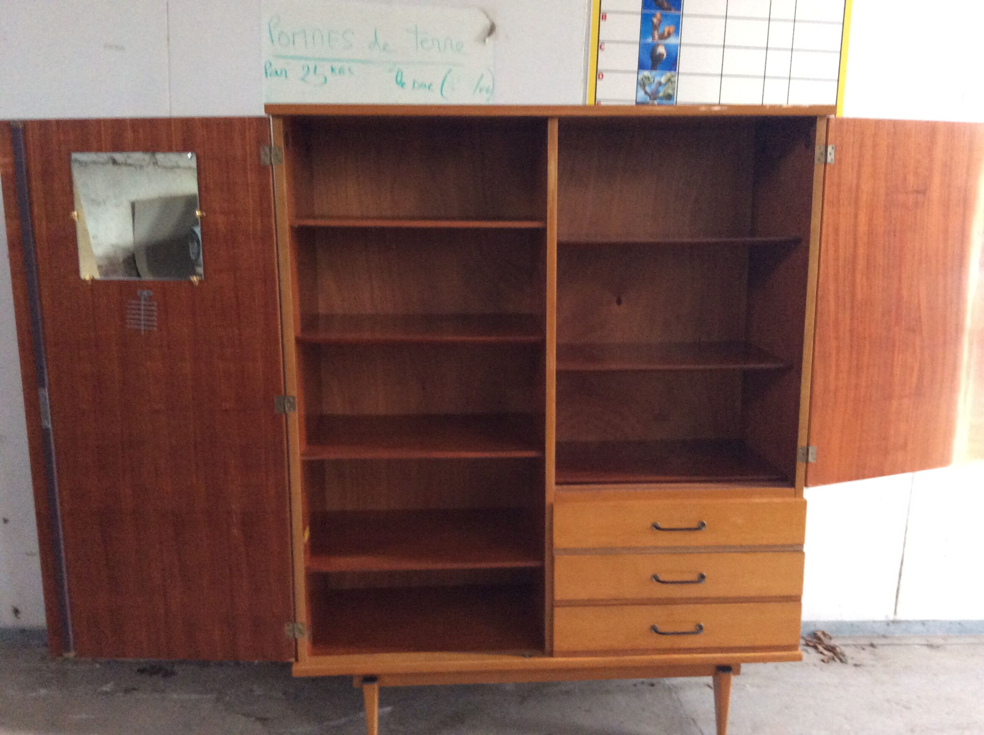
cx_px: 492
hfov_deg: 56.9
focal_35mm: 32
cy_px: 368
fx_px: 908
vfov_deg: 44.1
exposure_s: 1/25
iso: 250
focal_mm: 3.3
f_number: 2.4
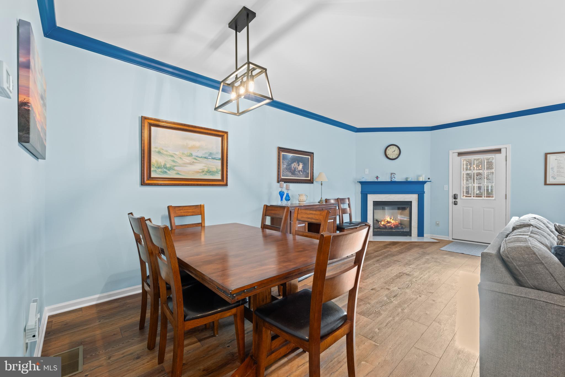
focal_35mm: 14
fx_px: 228
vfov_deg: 79.2
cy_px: 188
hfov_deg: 102.3
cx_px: 282
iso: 500
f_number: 8
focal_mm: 14.5
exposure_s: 1/4
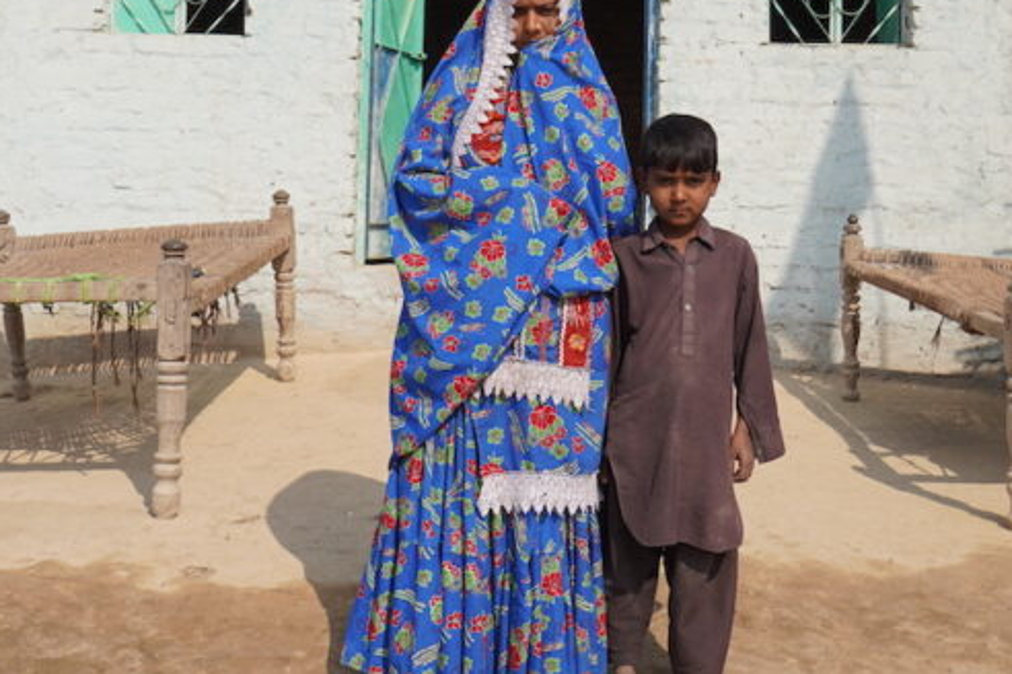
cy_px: 127
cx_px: 487
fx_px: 1491
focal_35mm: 53
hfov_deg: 37.5
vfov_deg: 25.0
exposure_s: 1/1250
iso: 100
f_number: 4.5
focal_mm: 17
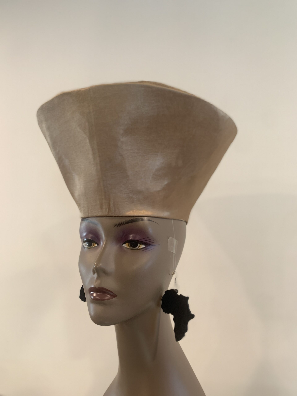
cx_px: 148
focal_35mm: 26
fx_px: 297
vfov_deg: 67.3
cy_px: 198
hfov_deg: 53.1
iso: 160
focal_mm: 4.25
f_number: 1.8
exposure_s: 1/60
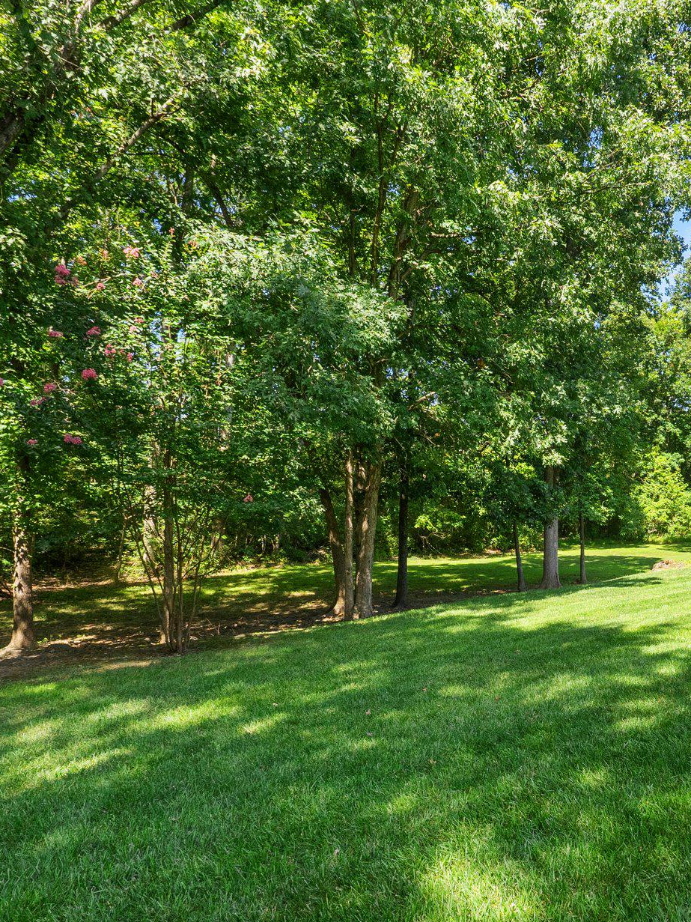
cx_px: 541
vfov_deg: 71.4
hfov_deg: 53.5
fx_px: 639
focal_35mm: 24
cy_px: 507
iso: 800
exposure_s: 1/400
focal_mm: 10
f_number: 8
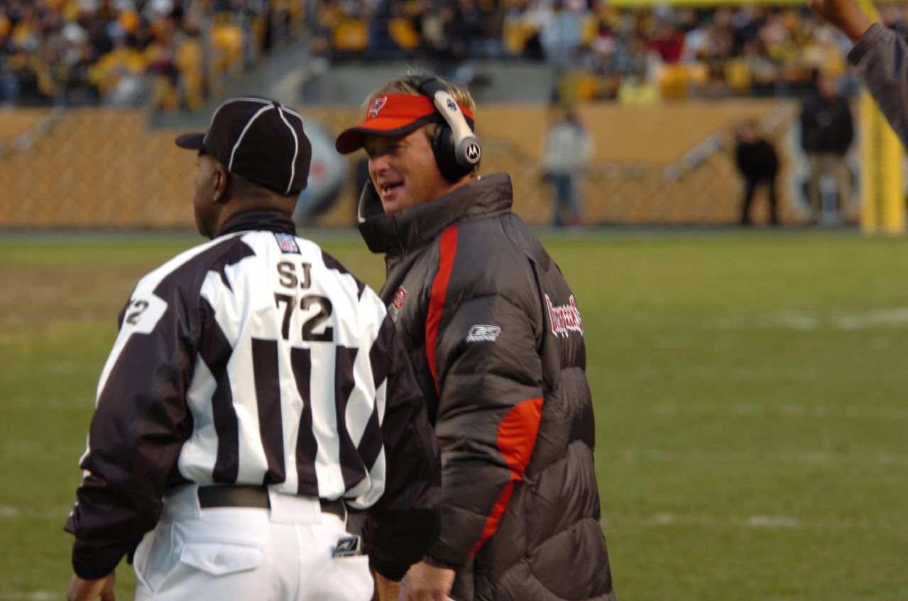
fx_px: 7362
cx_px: 454
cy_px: 300
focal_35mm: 292
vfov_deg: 4.7
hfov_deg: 7.1
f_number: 5.3
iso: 200
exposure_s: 1/60
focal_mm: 195
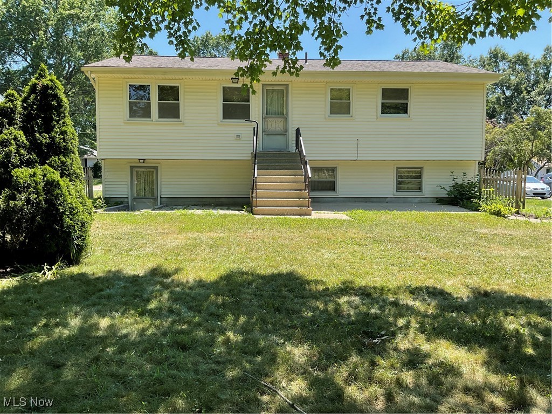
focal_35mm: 29
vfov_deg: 48.2
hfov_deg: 61.7
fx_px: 462
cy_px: 207
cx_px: 276
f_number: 1.8
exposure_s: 1/574
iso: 16
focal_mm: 3
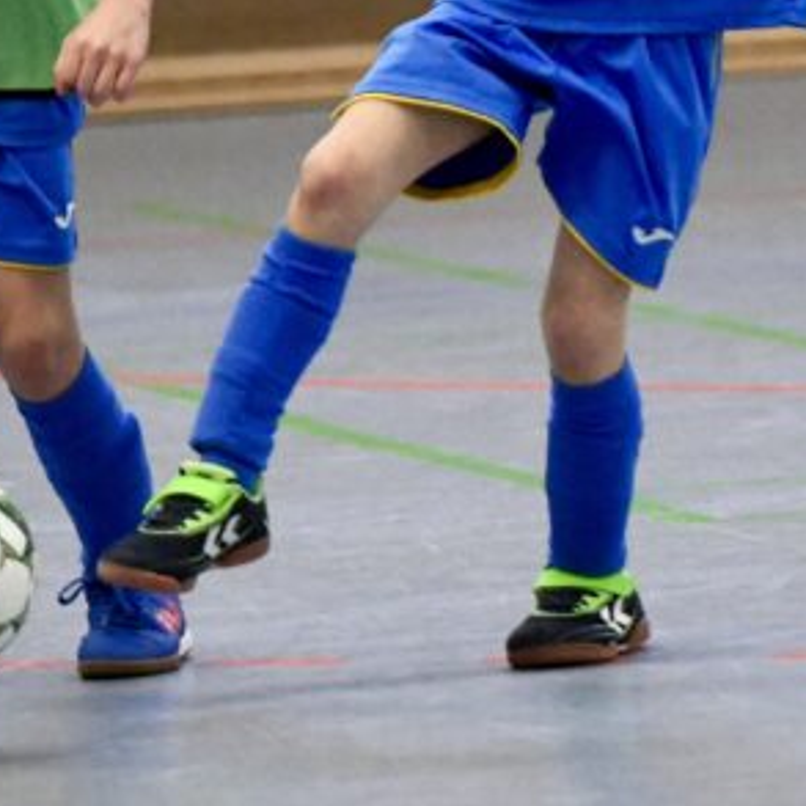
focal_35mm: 520
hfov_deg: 3.4
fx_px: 13698
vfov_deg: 3.4
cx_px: 355
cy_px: 10
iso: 8000
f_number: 2.8
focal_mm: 175
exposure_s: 1/1600
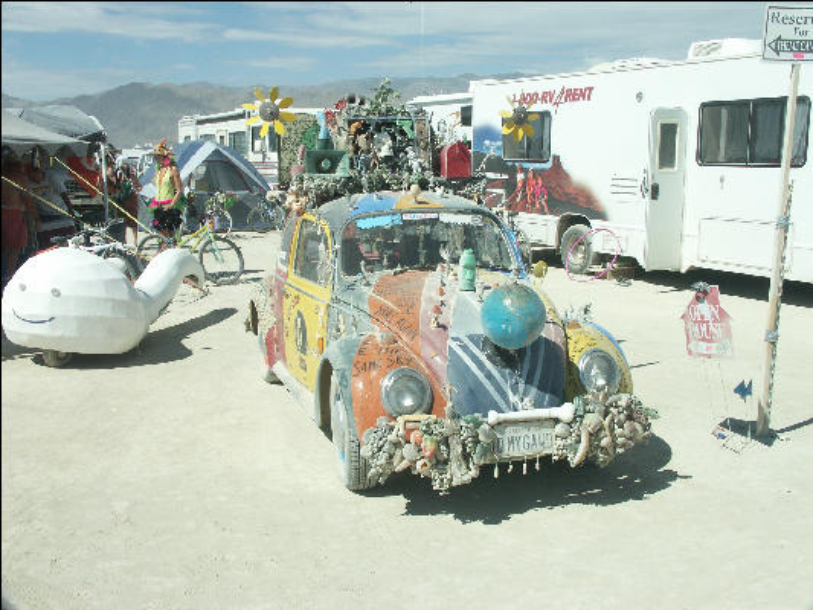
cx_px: 406
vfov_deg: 39.7
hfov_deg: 51.3
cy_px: 305
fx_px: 846
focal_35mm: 36
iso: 100
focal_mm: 9.36
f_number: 9
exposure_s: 1/500
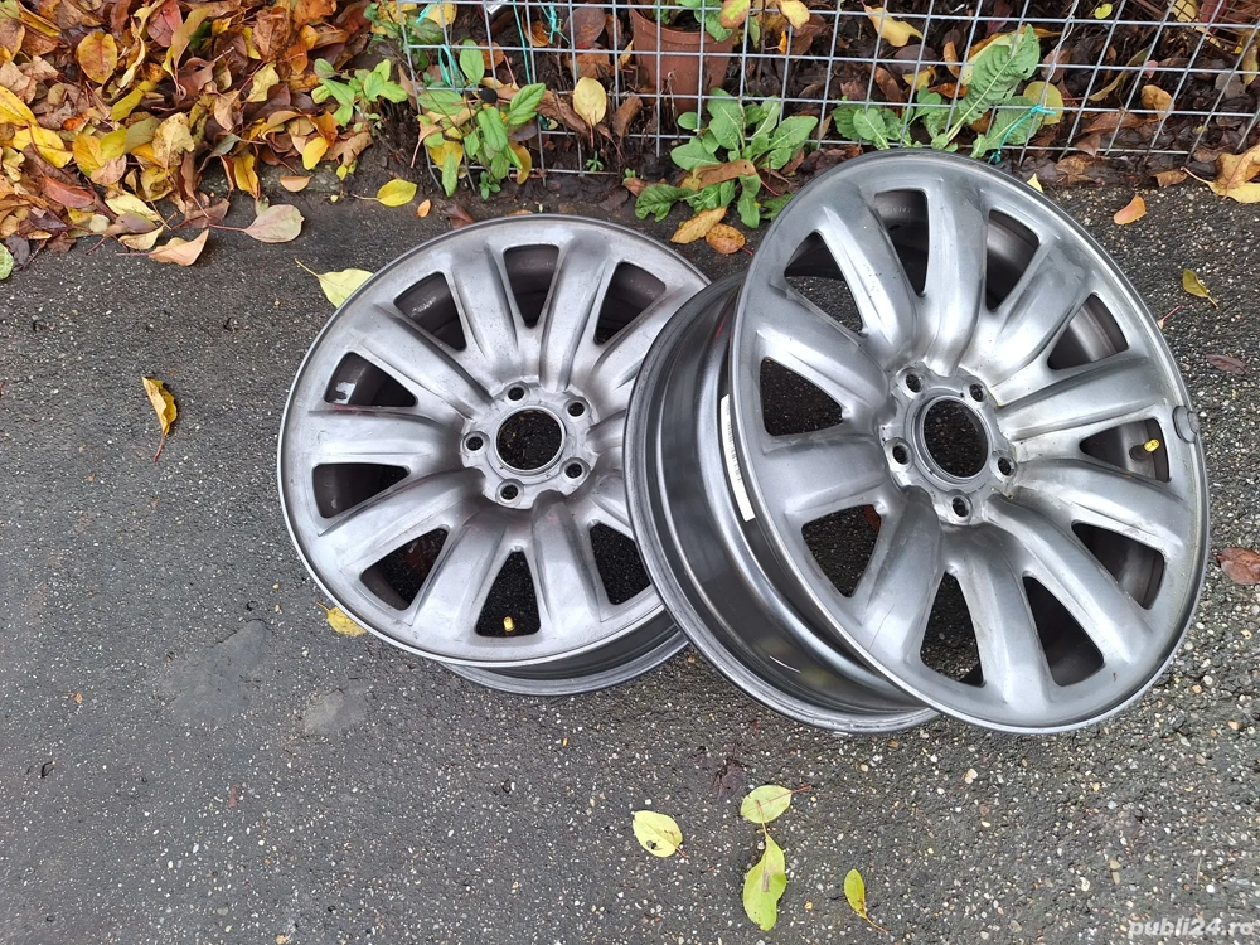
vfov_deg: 58.9
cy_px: 472
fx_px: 837
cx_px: 630
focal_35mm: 23
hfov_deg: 73.9
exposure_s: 1/50
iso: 64
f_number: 1.8
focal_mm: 5.54
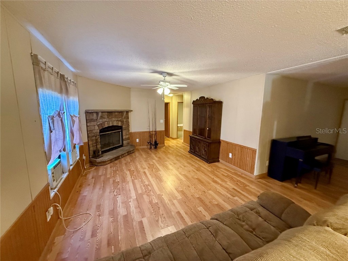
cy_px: 130
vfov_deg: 85.7
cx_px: 174
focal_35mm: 14
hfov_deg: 102.1
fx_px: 141
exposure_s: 1/60
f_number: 2.2
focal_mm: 2.22
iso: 640
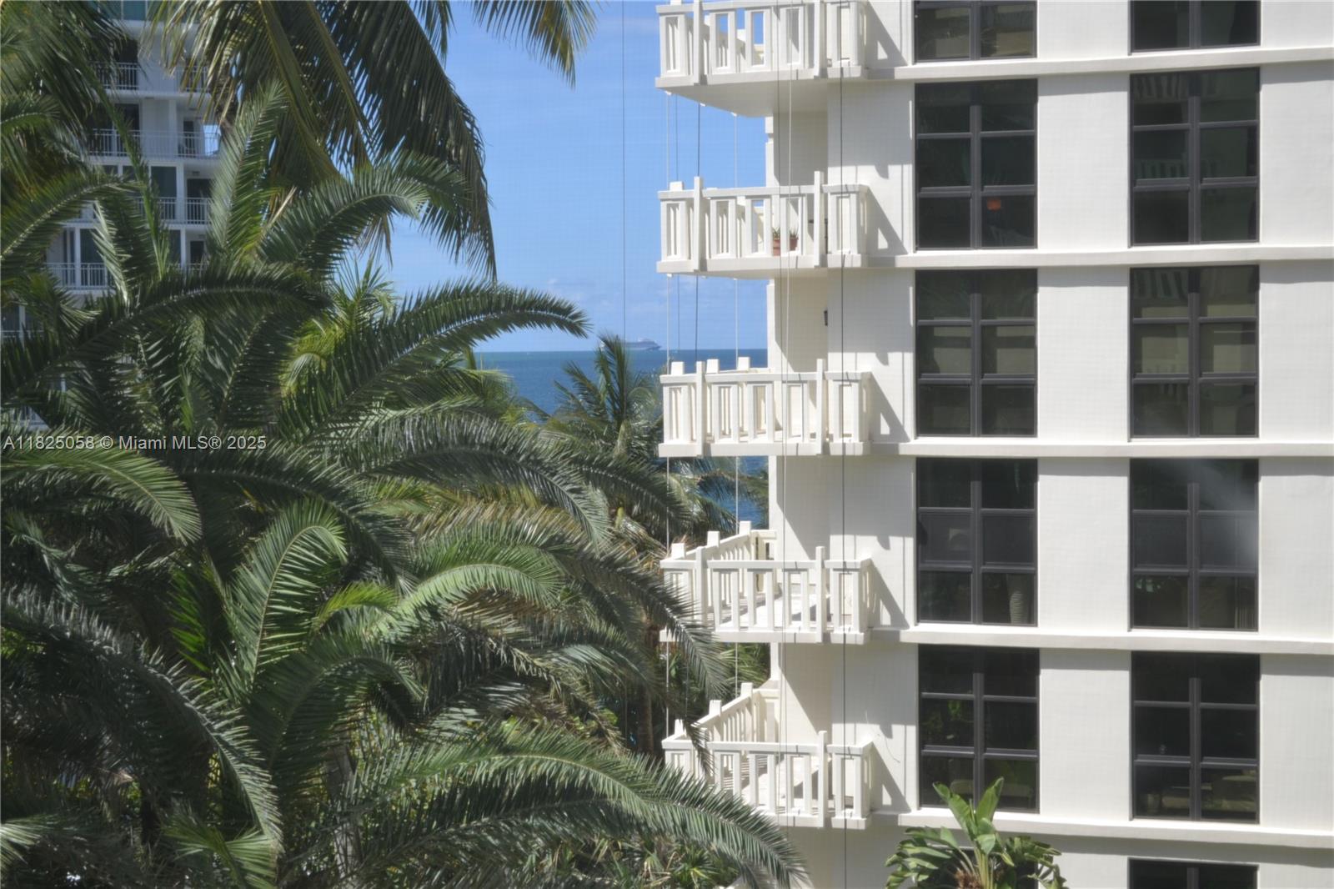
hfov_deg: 33.4
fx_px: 2223
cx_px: 667
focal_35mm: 60
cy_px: 444
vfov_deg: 22.6
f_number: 5.6
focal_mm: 40
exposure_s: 1/125
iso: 125
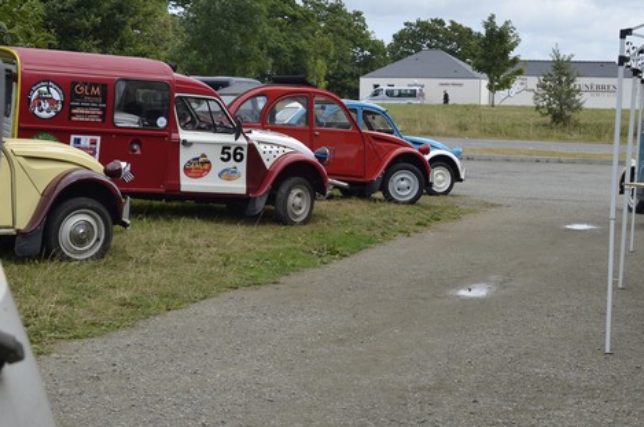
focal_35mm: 72
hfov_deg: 28.2
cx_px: 301
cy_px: 166
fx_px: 1280
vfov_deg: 18.9
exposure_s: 1/250
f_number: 8
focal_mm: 35
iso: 125
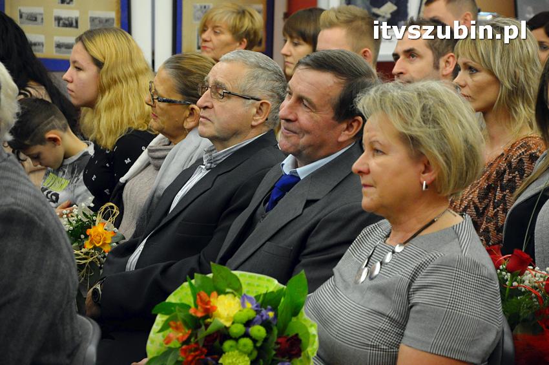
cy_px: 182
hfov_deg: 17.1
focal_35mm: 120
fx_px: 1828
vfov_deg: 11.4
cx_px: 274
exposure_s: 1/80
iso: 2500
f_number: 5.6
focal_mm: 80
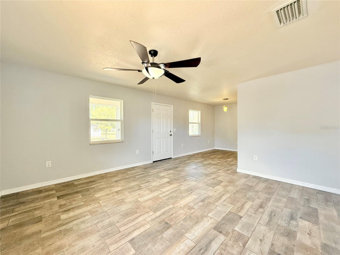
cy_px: 128
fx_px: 138
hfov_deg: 102.1
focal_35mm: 14
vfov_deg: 85.7
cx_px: 170
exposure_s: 1/120
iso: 320
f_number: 2.2
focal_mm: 2.22
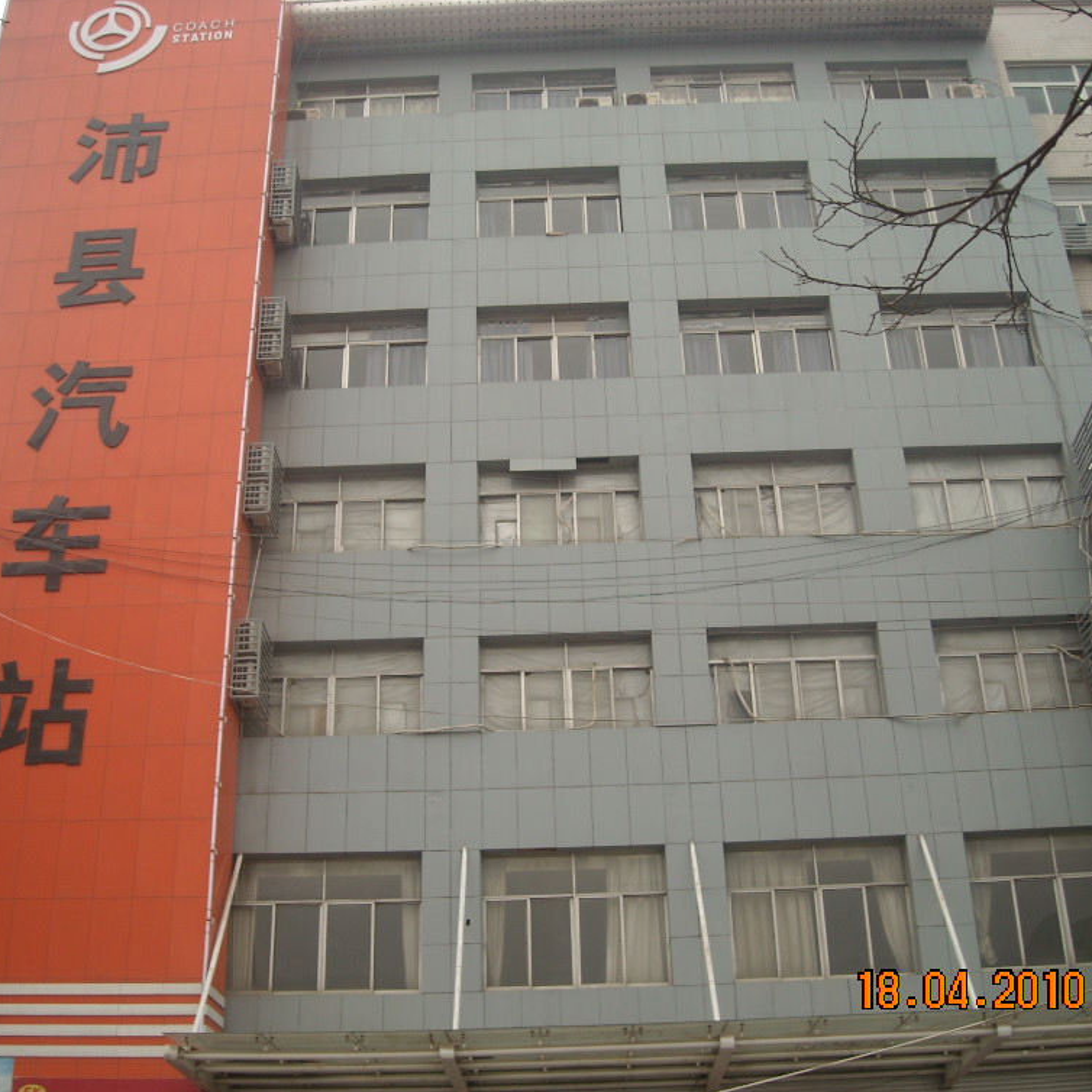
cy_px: 550
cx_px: 546
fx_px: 1499
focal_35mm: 42
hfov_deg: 40.0
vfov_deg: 40.0
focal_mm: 5.7
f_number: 5.6
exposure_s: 1/161
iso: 64
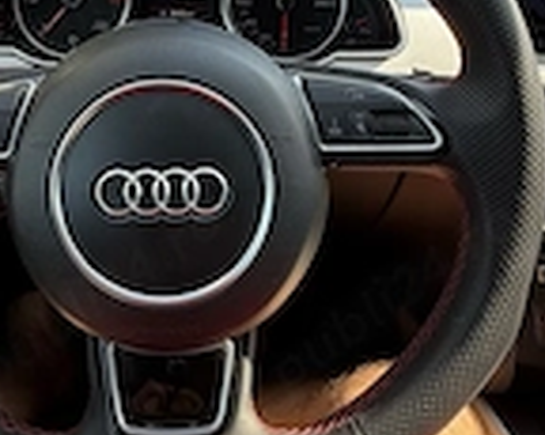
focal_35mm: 38
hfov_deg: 47.1
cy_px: 49
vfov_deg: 36.8
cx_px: 174
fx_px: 613
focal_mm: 2.22
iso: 64
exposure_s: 1/110
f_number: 2.2
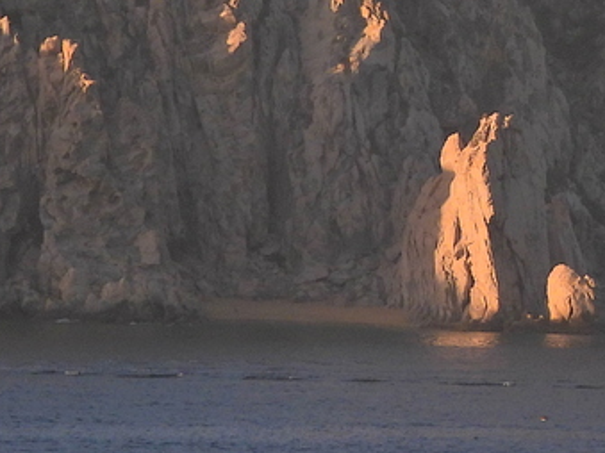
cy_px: -219
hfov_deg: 3.5
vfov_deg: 2.6
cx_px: 973
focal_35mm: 567
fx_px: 9906
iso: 100
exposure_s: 1/640
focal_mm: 26.8
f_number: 4.5
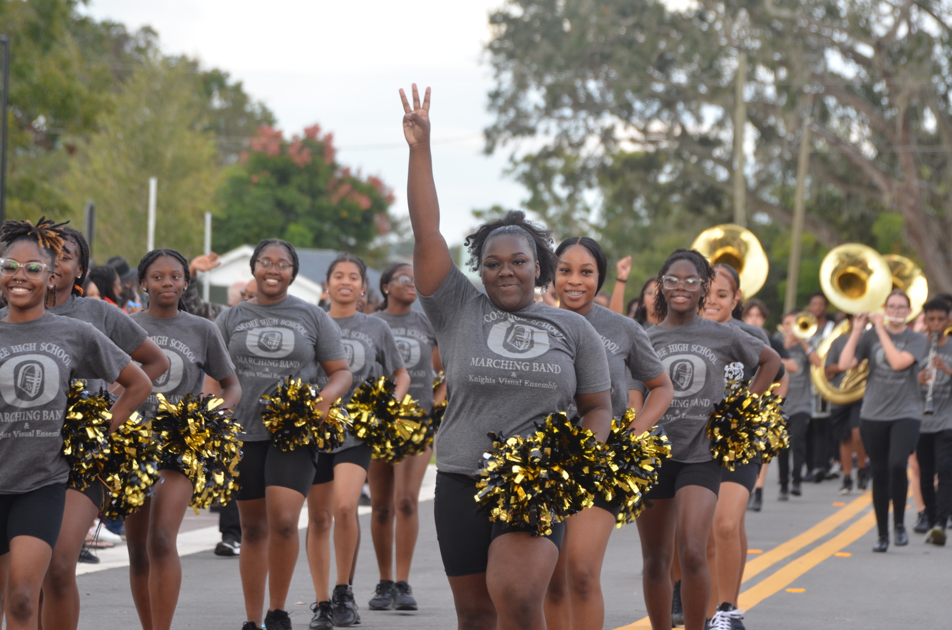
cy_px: 315
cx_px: 476
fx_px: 5739
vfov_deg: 6.3
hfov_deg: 9.5
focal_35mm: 218
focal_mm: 145
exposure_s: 1/160
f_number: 6.3
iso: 400
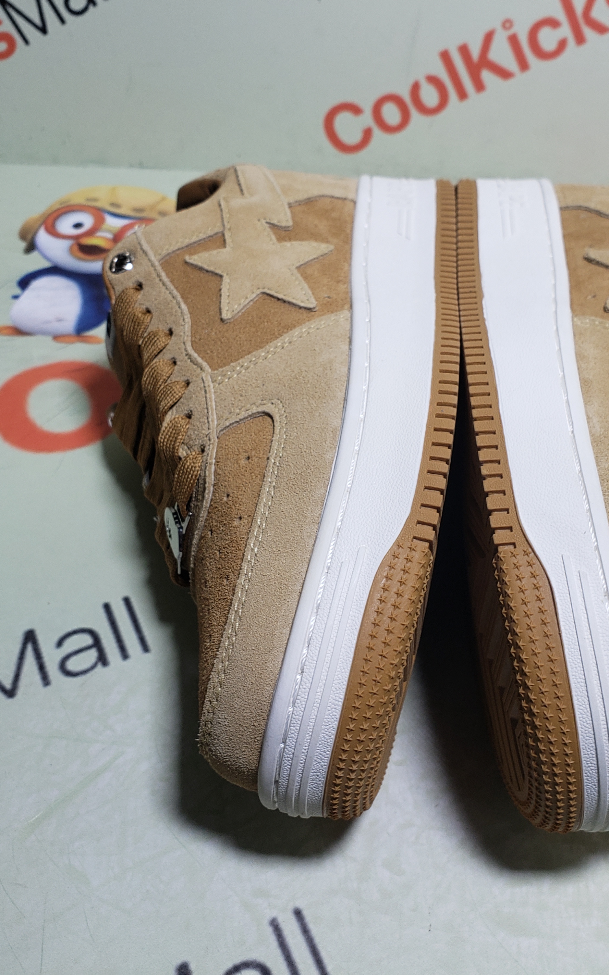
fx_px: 983
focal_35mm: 37
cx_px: 393
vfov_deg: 52.7
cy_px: 486
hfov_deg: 34.2
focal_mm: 4.3
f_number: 2.4
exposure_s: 1/213
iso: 50
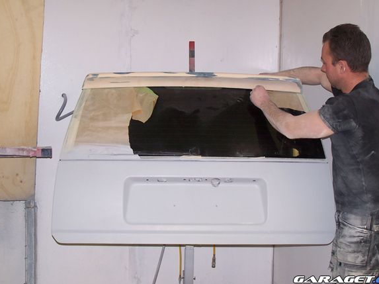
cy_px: 127
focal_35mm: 57
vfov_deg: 25.6
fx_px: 624
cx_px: 195
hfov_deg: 33.8
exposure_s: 1/60
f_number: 3.2
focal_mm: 8.5
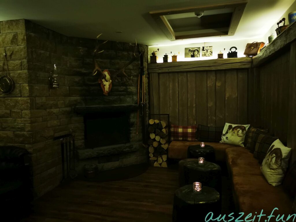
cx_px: 148
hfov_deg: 65.3
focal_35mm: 27
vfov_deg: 51.4
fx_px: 231
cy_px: 111
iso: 500
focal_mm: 5.58
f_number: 1.8
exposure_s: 1/25
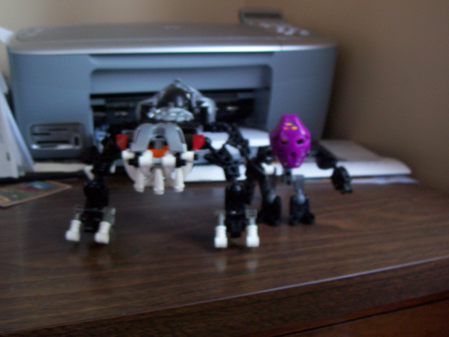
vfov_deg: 34.3
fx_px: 545
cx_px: 224
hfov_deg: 44.8
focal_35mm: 42
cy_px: 168
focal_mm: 7
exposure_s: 1/8
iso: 160
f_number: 2.9
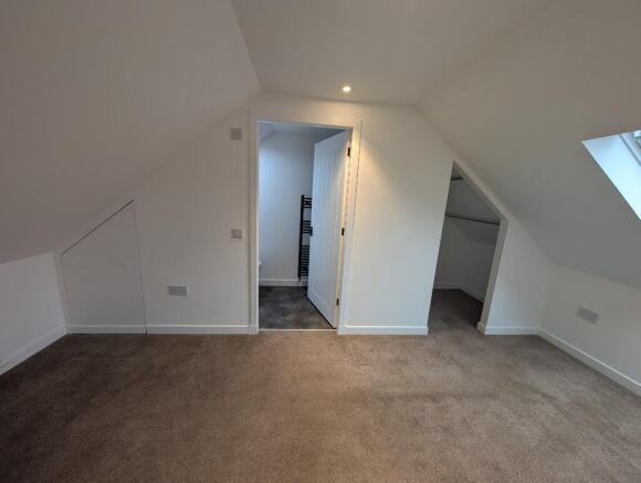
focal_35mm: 12
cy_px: 242
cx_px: 320
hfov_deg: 110.4
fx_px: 223
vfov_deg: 94.7
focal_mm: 2.02
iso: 75
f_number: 1.7
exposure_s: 1/33.1
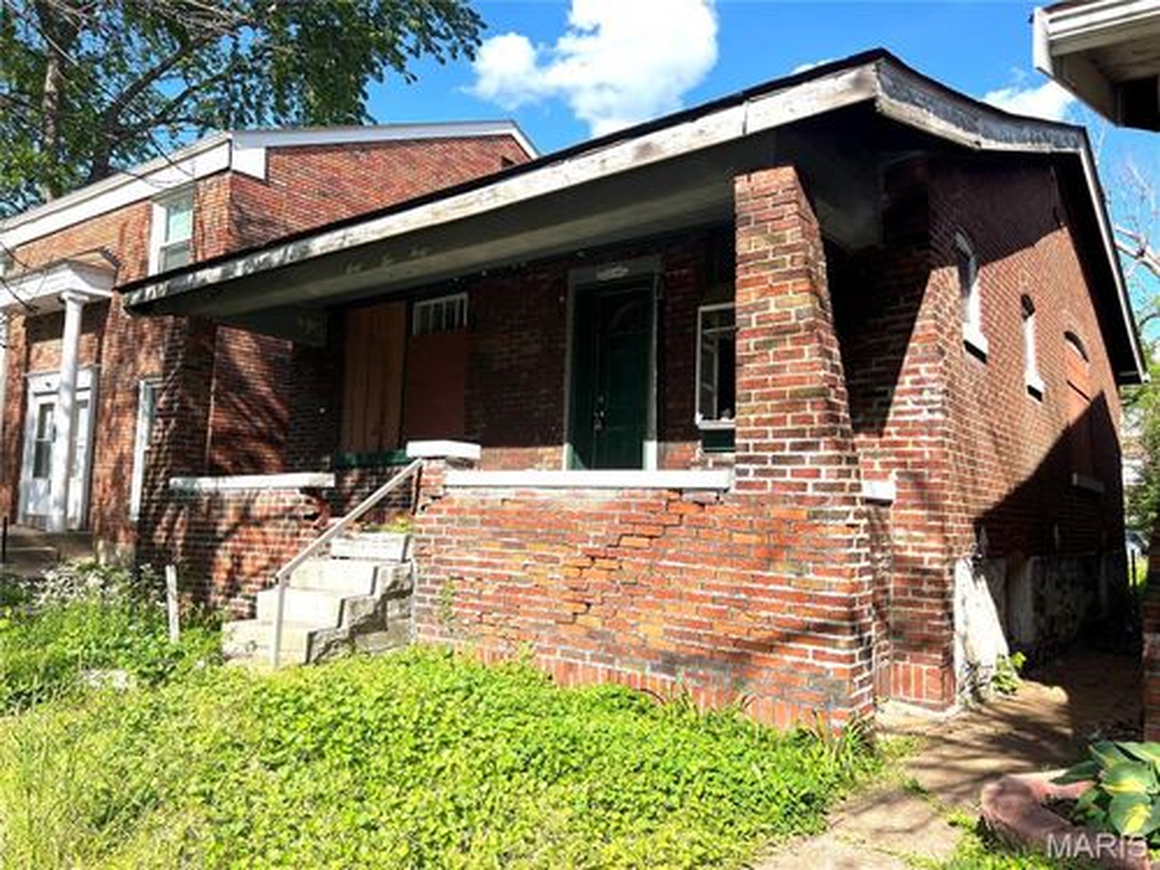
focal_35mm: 26
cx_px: 580
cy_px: 435
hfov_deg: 67.3
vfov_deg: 53.1
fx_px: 871
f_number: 1.5
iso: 50
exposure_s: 1/2165
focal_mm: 5.7
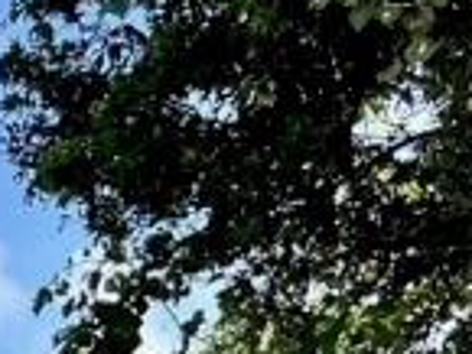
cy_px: 789
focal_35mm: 184
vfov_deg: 7.6
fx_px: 2511
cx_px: -876
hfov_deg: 9.0
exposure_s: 1/4115
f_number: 1.5
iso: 50
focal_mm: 5.7
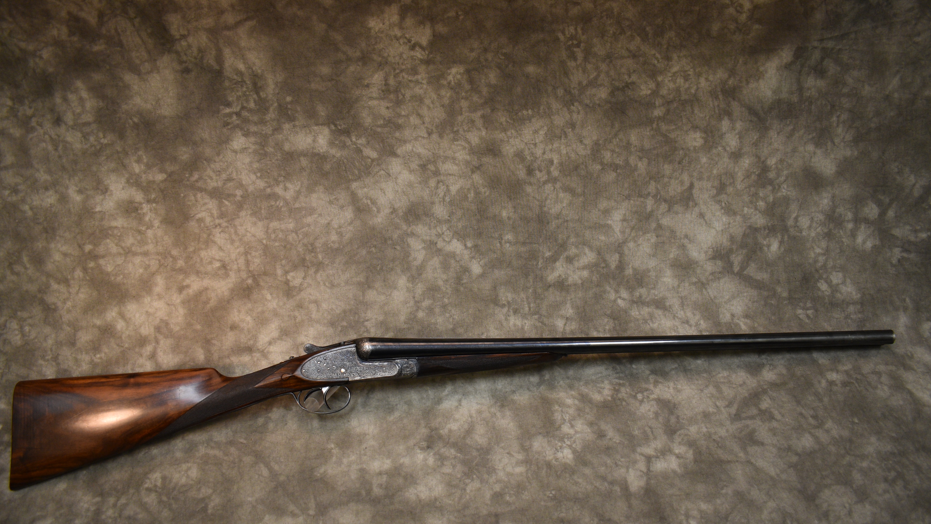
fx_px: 716
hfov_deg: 66.1
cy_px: 293
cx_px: 466
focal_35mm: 29
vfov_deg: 40.1
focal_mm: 18
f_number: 3.5
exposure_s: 1/125
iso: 800
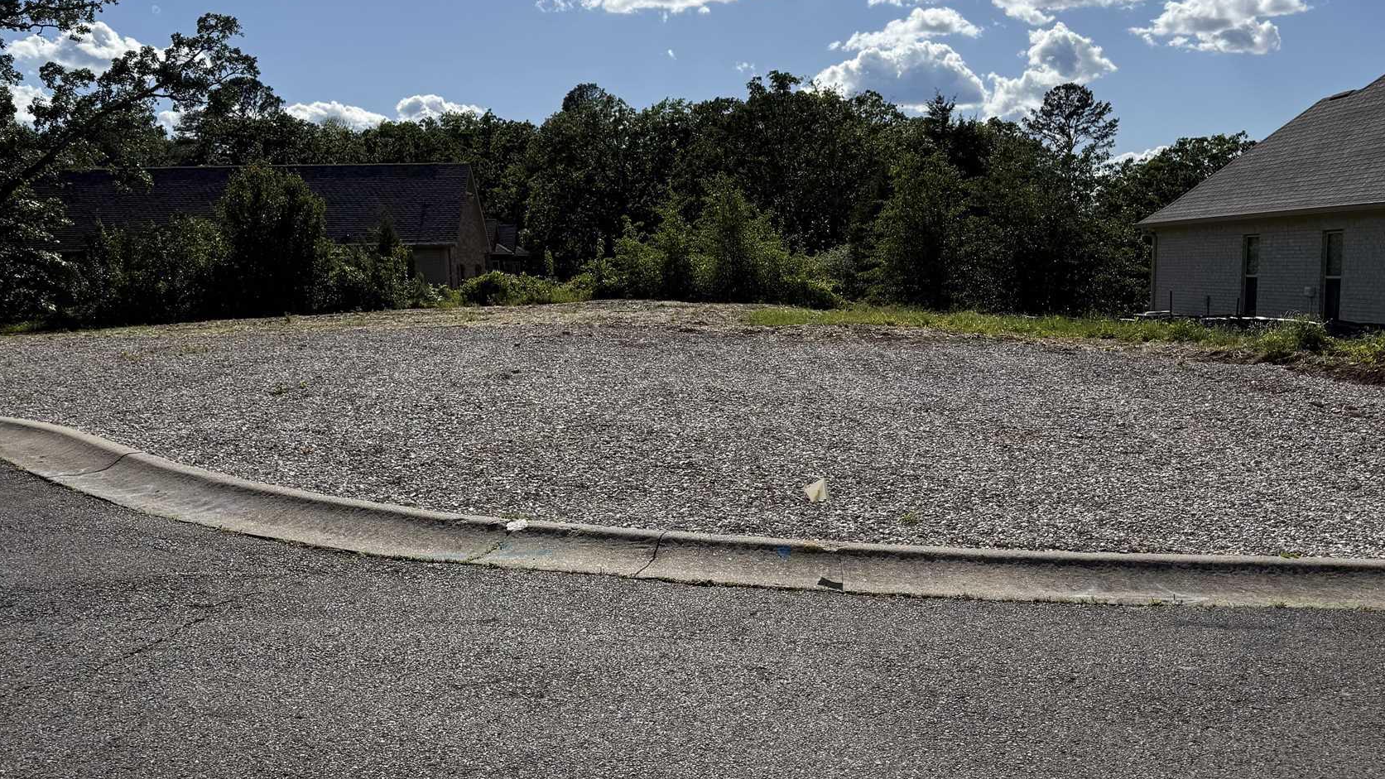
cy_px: 470
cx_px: 698
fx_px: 1322
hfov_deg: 55.3
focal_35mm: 36
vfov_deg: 32.7
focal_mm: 6.76
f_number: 1.78
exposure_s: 1/9091
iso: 80
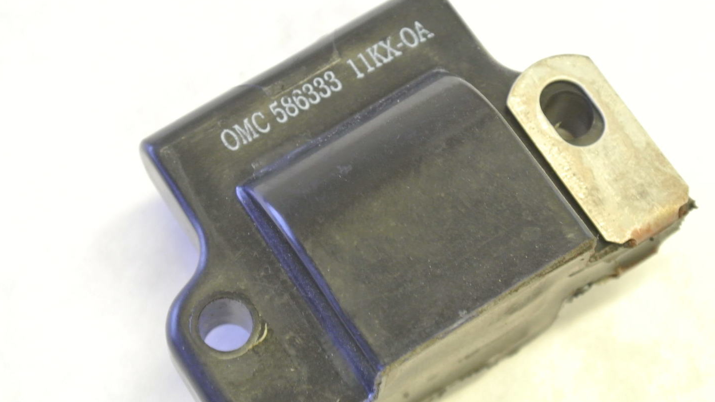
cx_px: 395
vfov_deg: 12.7
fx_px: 1801
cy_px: 232
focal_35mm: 95
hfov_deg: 22.4
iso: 800
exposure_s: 1/30
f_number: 5.6
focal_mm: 30
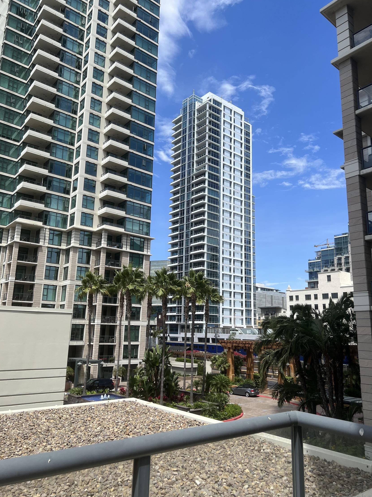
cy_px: 245
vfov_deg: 65.3
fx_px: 387
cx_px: 186
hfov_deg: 51.4
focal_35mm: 27
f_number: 1.5
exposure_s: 1/3968
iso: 50
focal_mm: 5.7
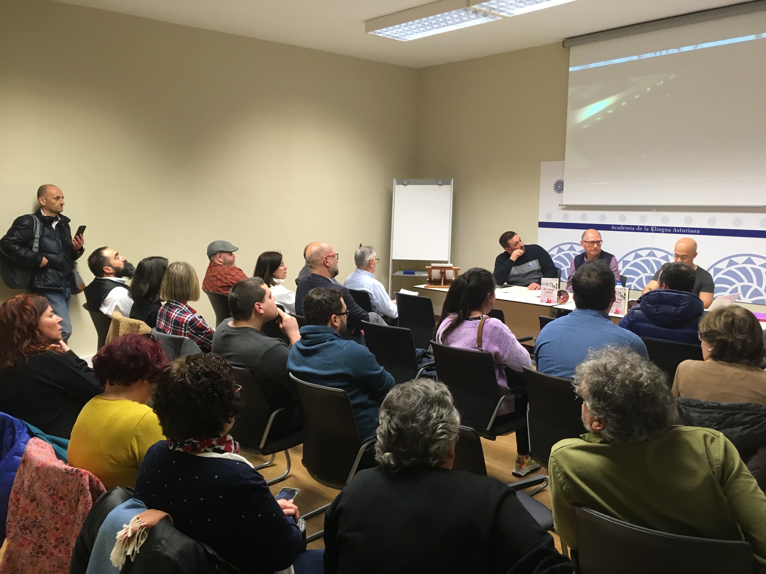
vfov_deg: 48.2
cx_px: 383
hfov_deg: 61.7
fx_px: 642
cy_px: 287
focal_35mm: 29
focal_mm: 4.15
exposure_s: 1/33
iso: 100
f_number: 2.2
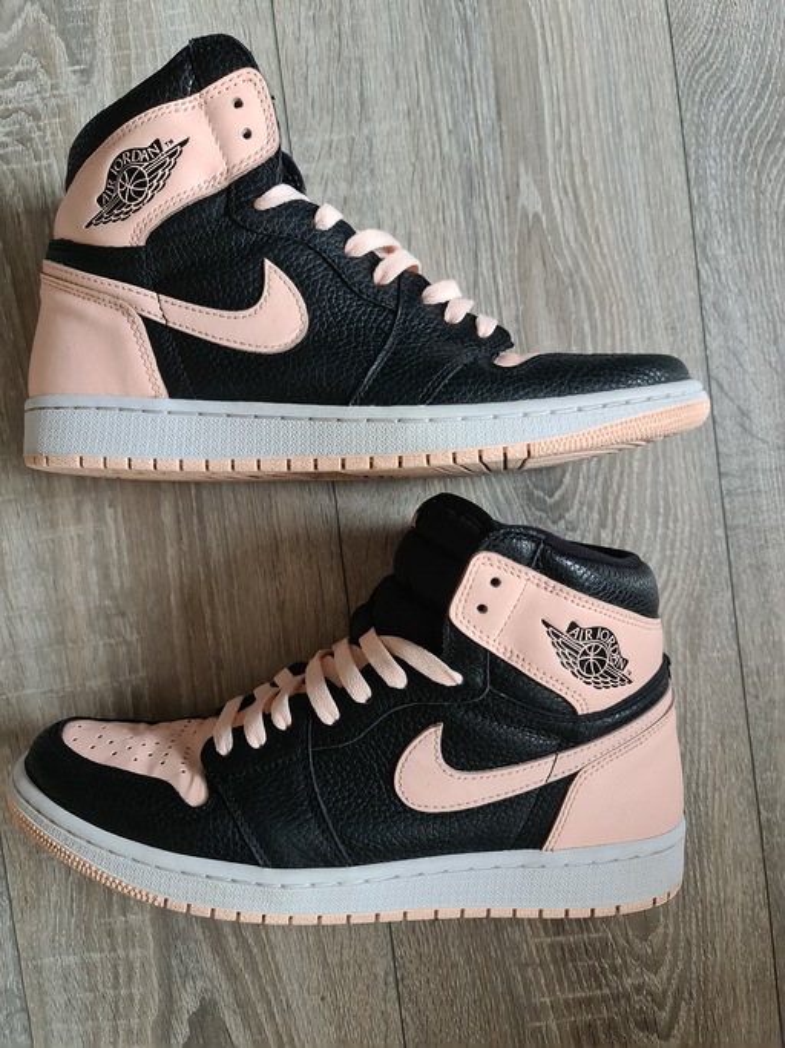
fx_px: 756
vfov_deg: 69.4
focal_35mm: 25
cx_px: 392
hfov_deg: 54.9
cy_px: 524
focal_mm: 7
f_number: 1.8
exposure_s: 1/100
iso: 1600
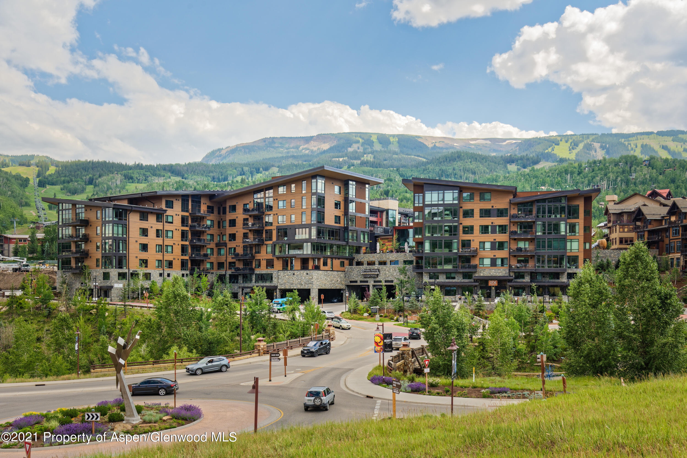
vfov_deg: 37.9
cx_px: 344
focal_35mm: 35
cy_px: 229
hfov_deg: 54.4
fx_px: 668
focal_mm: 35
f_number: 7.1
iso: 100
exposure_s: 1/160
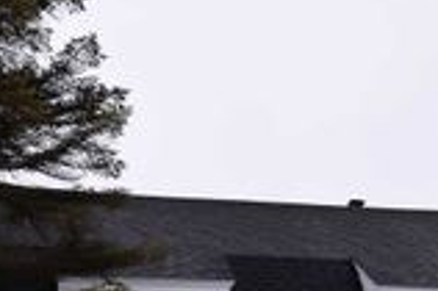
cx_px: 263
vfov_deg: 16.5
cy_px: 420
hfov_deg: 26.6
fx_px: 924
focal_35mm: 76
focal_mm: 24
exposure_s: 1/200
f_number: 6.3
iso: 100
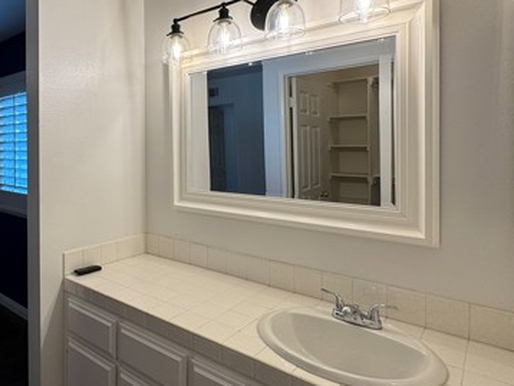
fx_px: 371
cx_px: 156
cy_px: 152
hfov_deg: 66.7
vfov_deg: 54.5
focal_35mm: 25
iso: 50
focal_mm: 2.22
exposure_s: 1/120
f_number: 2.2
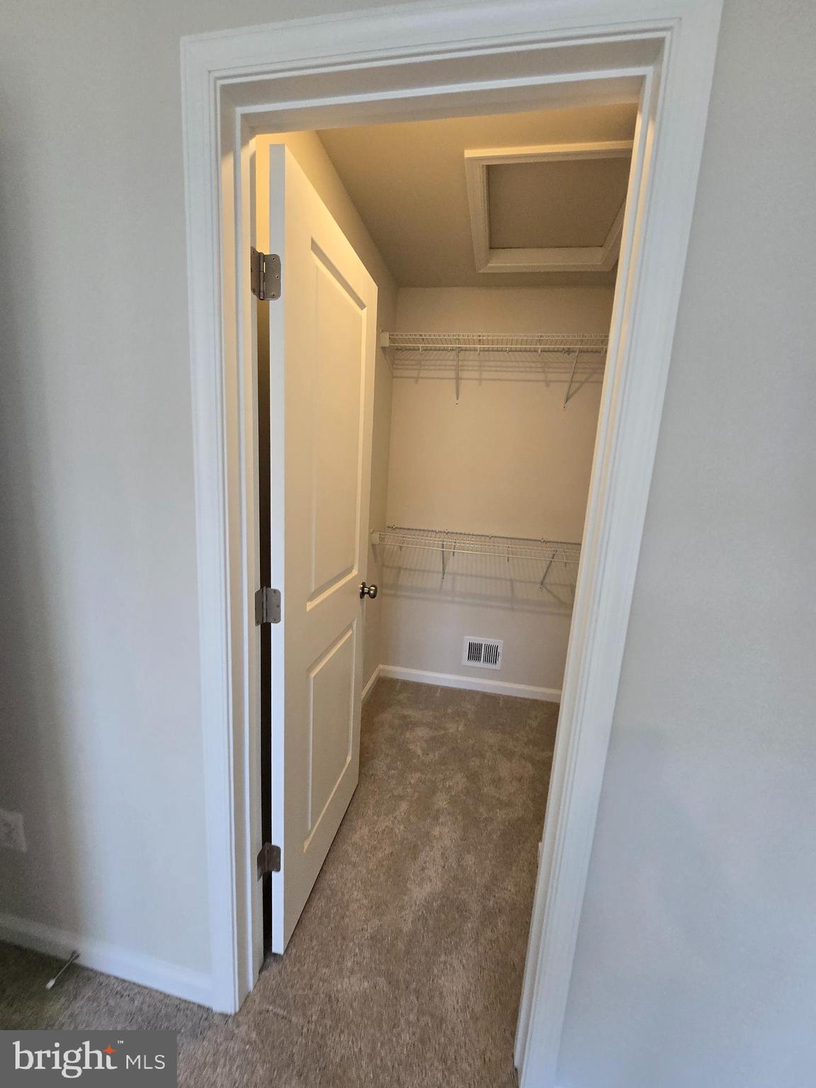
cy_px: 544
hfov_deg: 89.9
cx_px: 408
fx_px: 409
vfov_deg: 106.2
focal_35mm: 13
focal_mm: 1.7
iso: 125
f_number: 2.2
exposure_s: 1/60
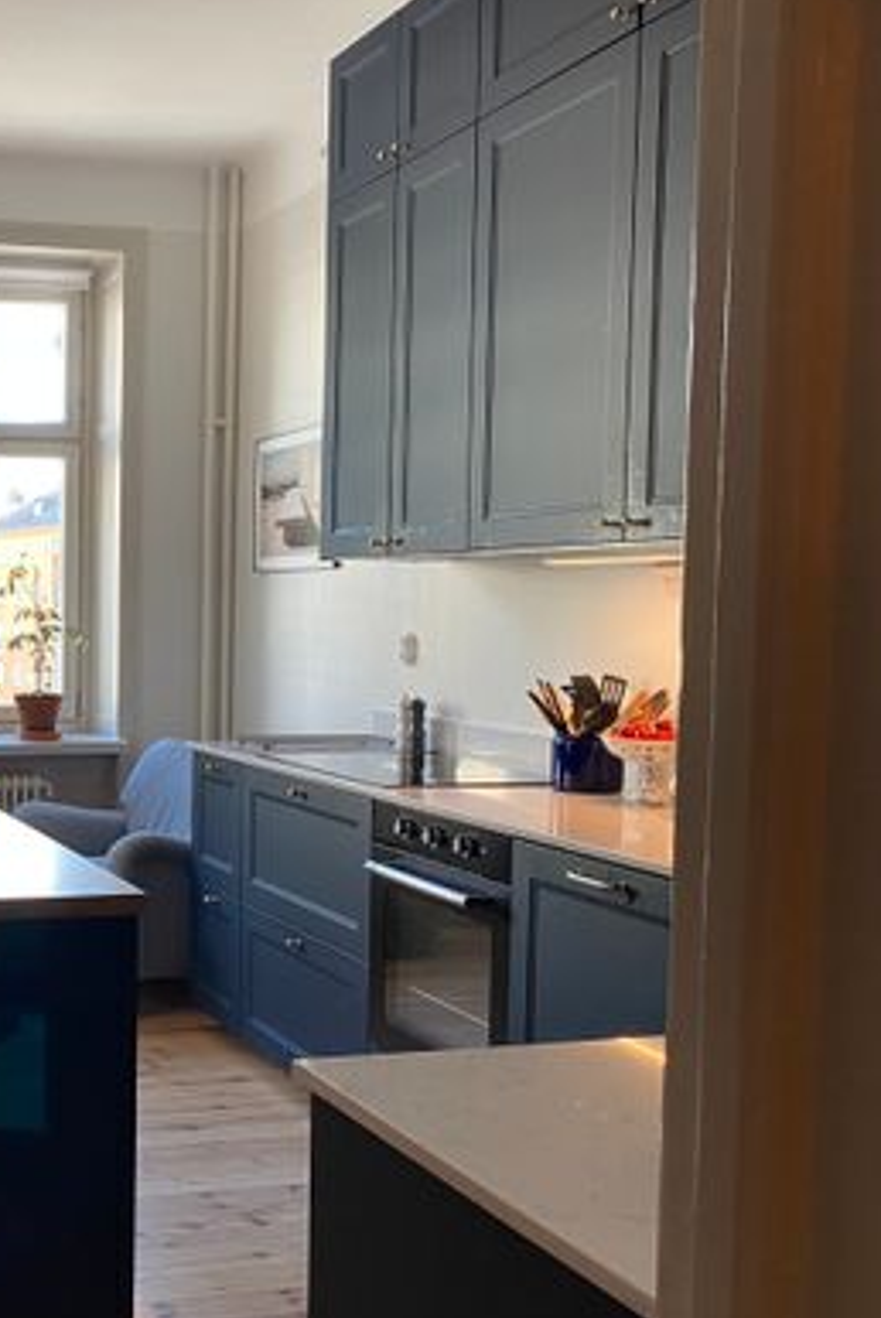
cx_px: -61
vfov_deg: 46.4
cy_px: 690
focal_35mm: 42
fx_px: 1539
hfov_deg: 29.2
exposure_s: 1/50
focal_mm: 4.25
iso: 64
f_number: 1.8
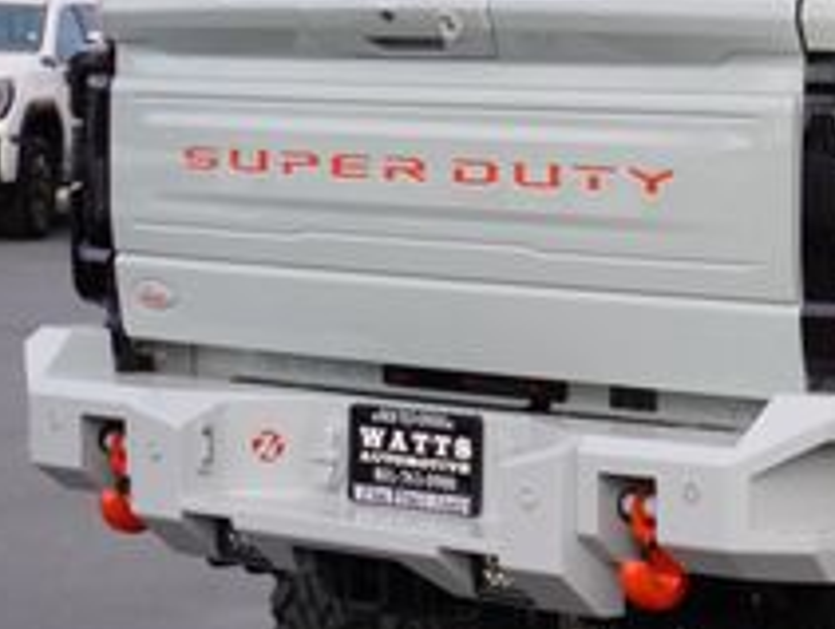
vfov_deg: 11.0
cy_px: 396
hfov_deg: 13.8
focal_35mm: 135
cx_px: 1179
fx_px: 3273
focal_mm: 31
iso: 100
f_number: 5
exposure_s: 1/60
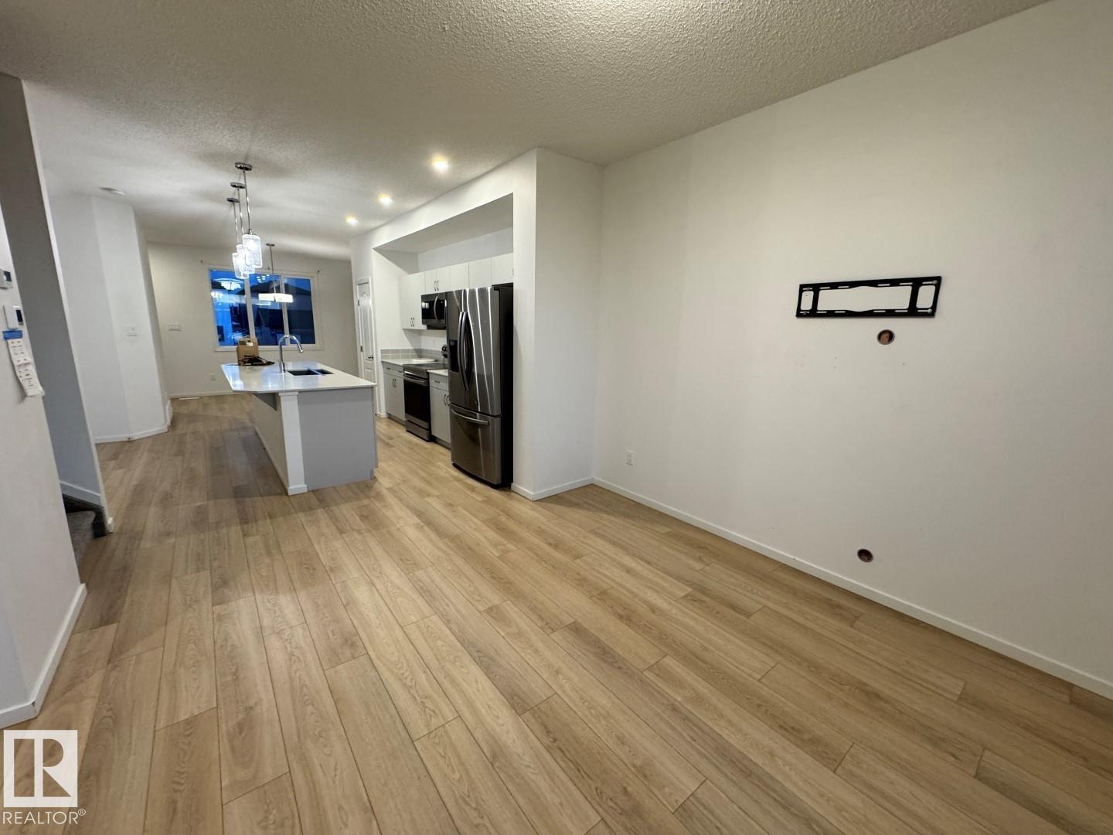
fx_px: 450
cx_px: 556
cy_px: 418
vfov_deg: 85.7
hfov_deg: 102.1
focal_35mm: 14
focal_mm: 2.22
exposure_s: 1/60
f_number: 2.2
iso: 320
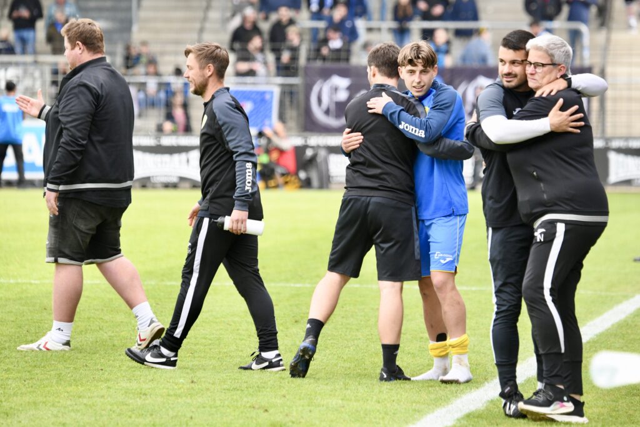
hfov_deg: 6.9
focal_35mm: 300
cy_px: 214
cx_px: 320
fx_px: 5334
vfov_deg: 4.6
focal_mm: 300
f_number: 5.6
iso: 2200
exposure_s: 1/2000
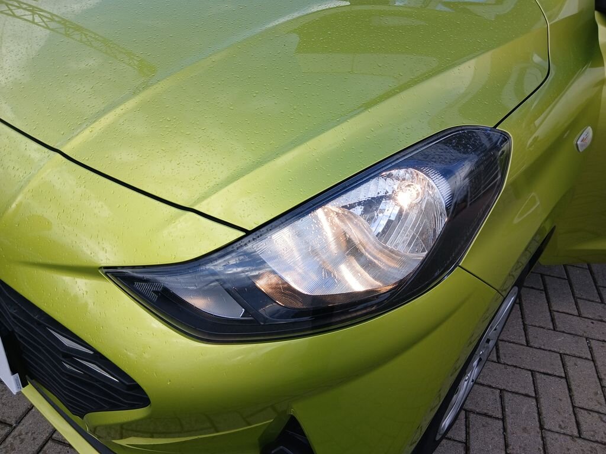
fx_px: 455
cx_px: 303
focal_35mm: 26
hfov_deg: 67.3
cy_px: 227
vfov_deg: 53.1
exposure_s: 1/168
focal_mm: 3.98
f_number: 1.8
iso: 20
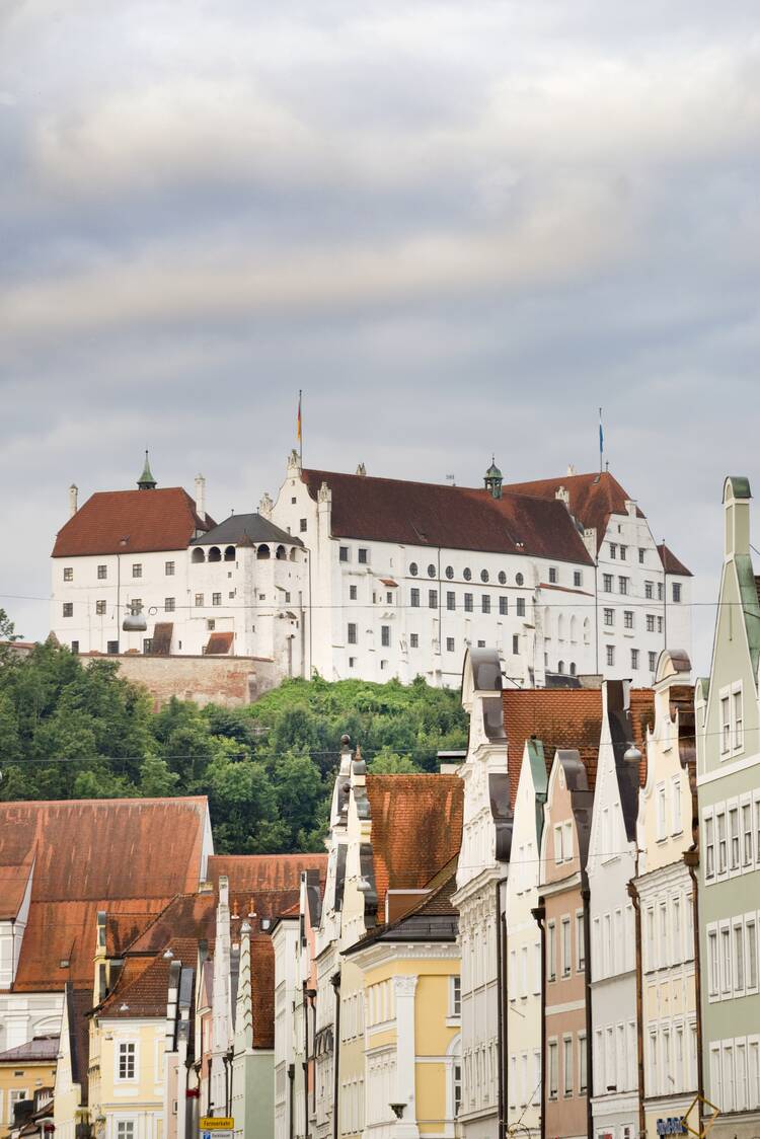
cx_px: 380
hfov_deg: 7.4
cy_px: 570
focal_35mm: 186
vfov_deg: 11.1
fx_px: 5886
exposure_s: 1/60
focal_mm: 186
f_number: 8
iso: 400
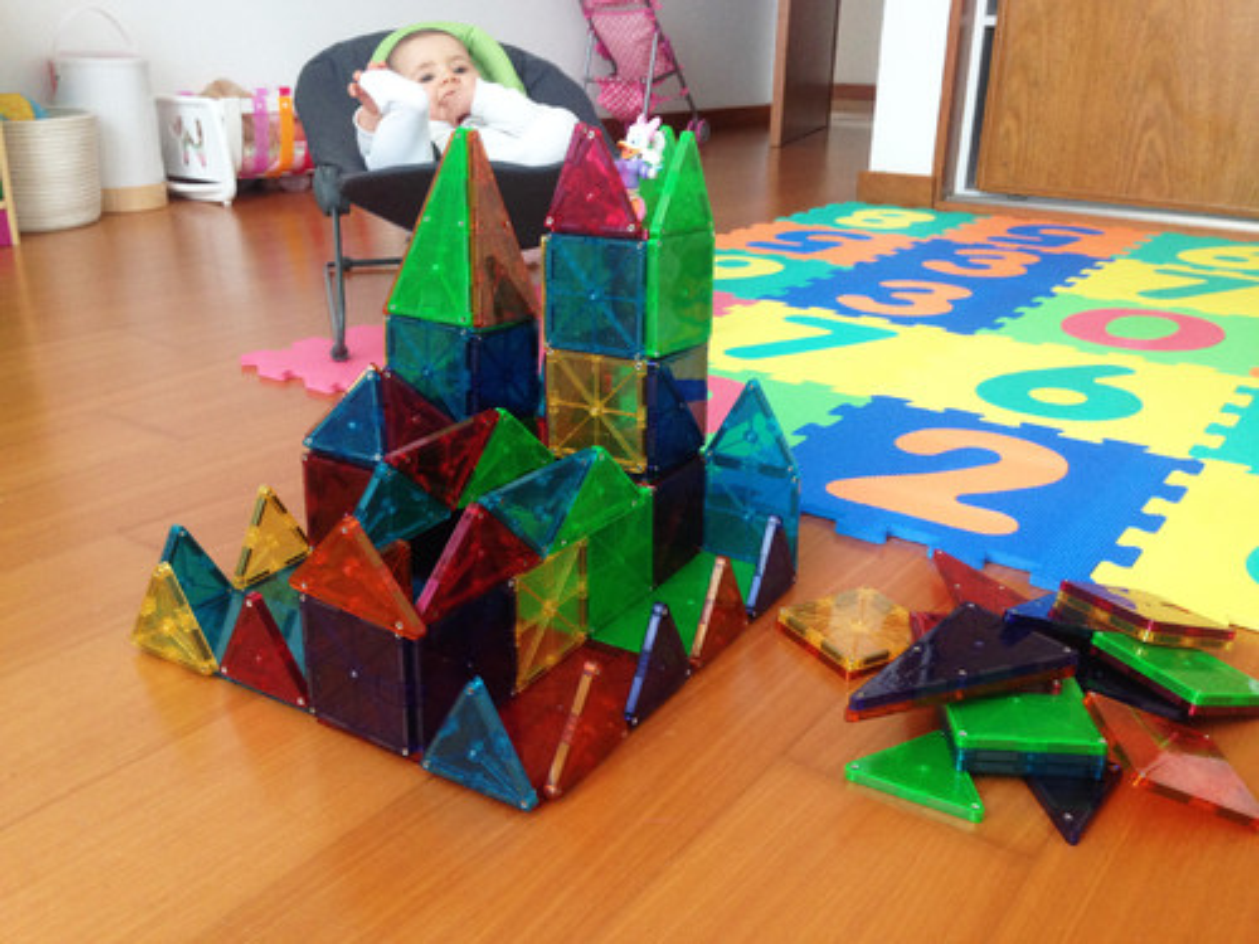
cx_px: 630
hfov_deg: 55.4
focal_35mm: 33
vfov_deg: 42.9
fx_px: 1200
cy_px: 472
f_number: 2.4
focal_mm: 4.12
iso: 125
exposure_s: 1/20
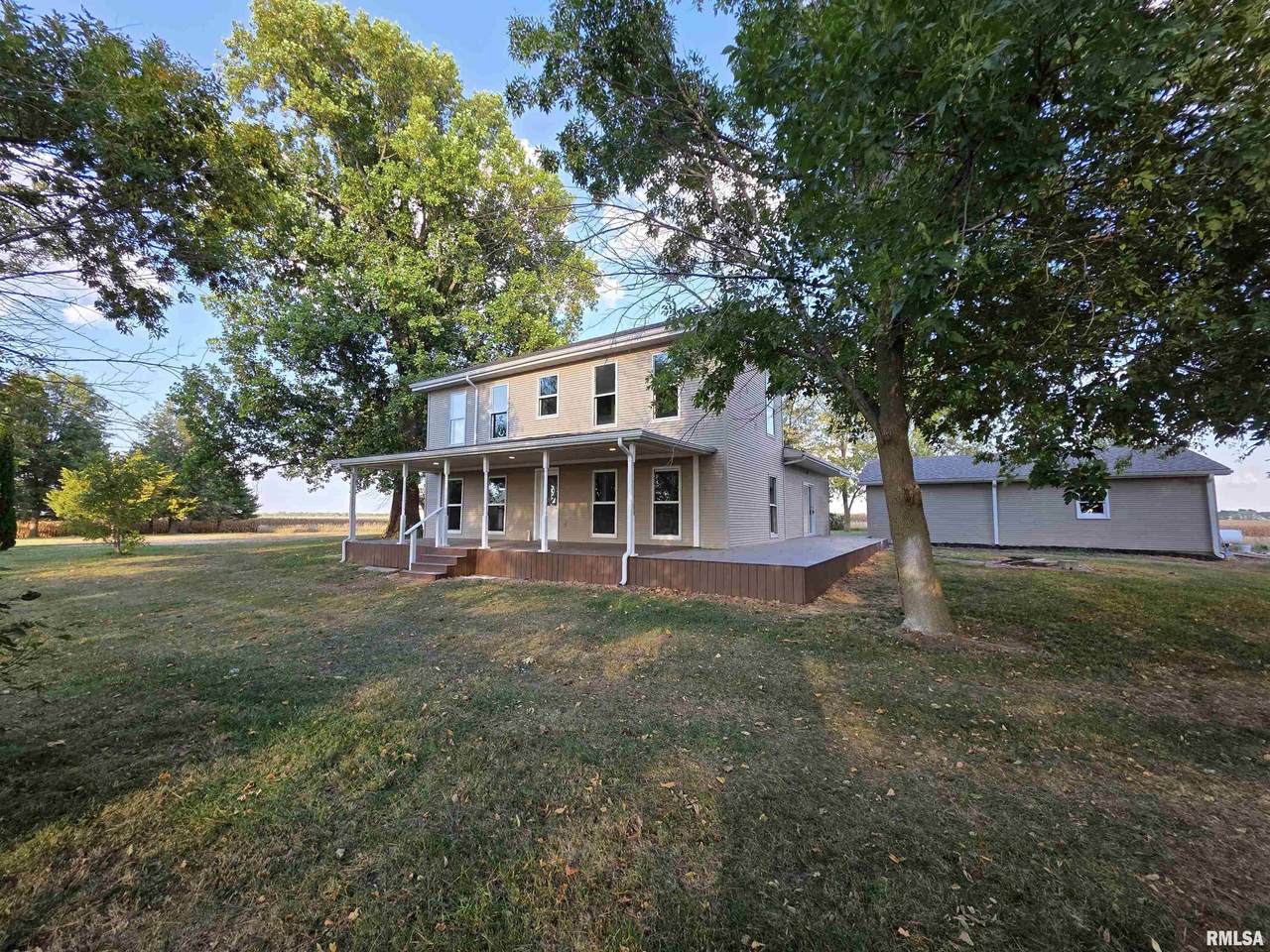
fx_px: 477
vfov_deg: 89.9
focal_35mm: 13
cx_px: 635
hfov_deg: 106.2
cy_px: 476
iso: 40
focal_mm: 2.2
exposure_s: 1/279
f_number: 1.9
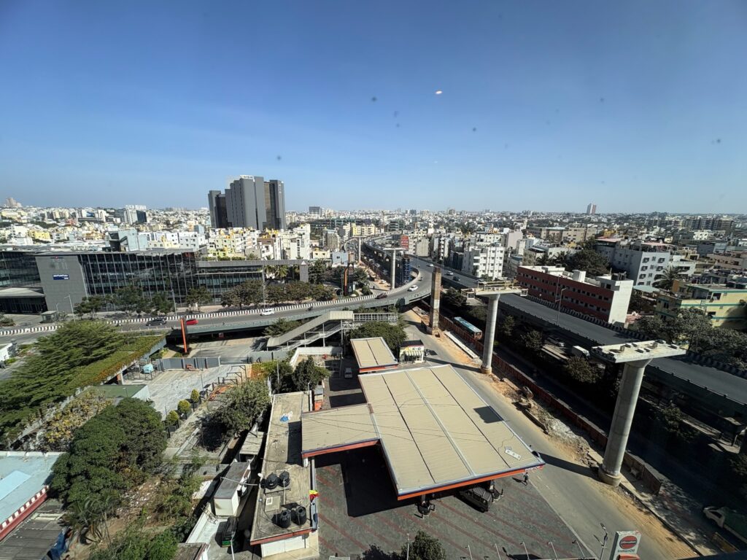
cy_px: 280
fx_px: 302
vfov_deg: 85.7
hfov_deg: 102.1
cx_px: 374
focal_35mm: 14
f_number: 2.2
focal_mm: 2.22
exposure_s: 1/324
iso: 40
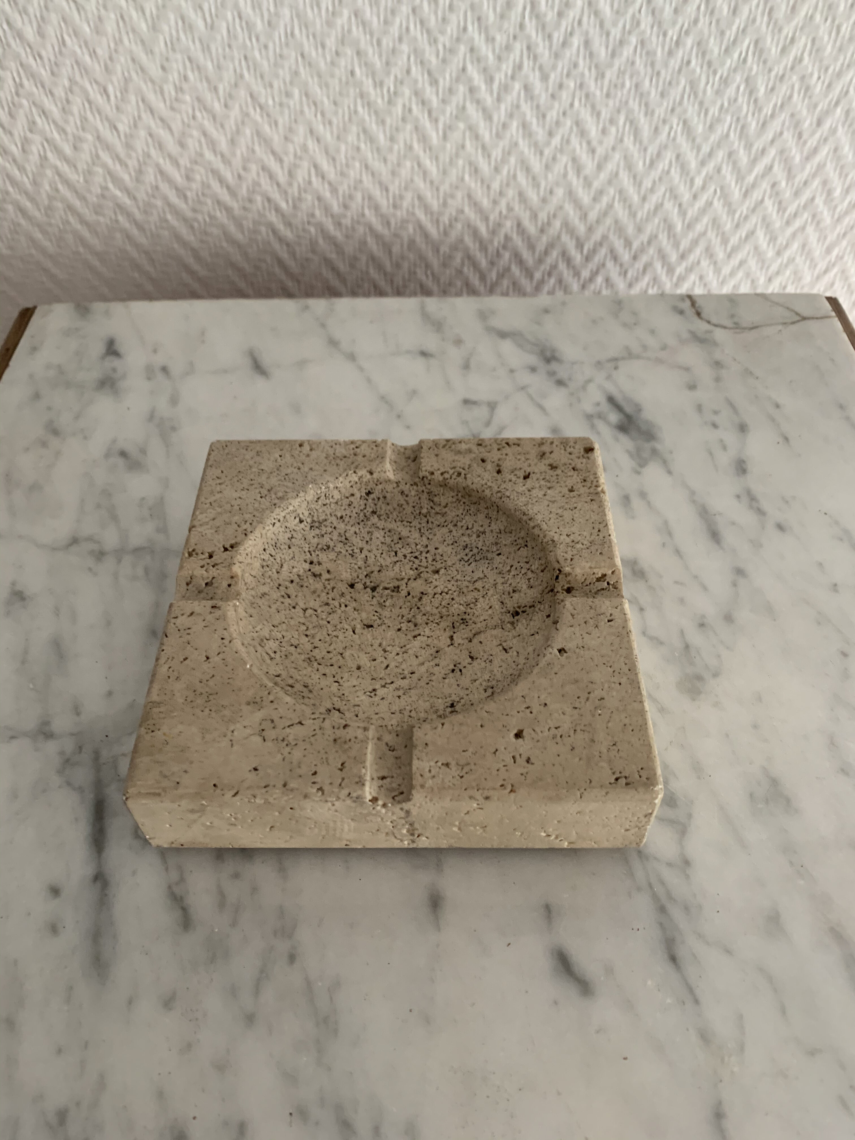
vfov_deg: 67.3
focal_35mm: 26
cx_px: 428
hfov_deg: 53.1
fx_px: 856
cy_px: 570
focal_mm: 4.25
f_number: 1.8
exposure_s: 1/60
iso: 160
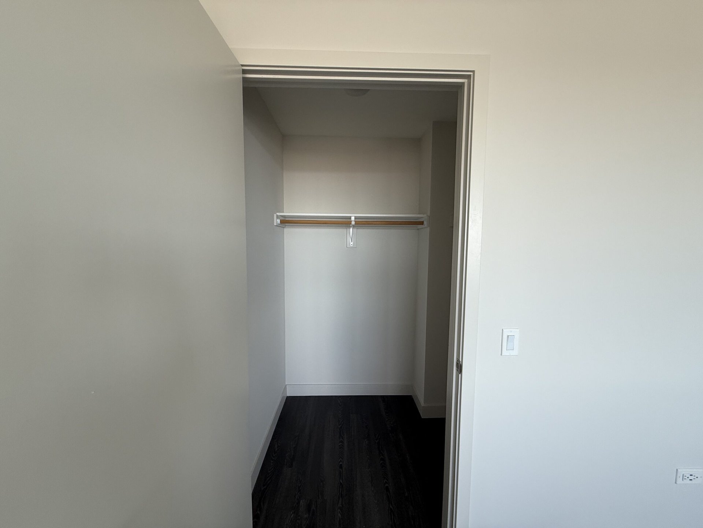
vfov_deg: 85.7
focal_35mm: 14
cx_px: 352
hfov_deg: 102.1
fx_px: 284
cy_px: 264
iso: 80
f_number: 2.2
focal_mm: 2.22
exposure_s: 1/99
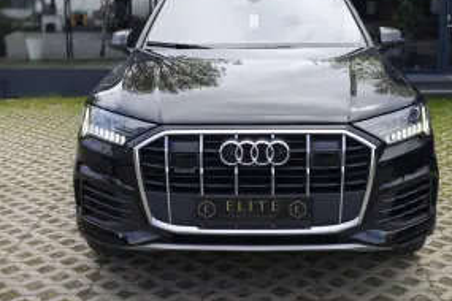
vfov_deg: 29.2
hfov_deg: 42.7
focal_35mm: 46
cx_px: 246
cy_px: 127
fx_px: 578
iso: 50
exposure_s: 1/785
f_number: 1.4
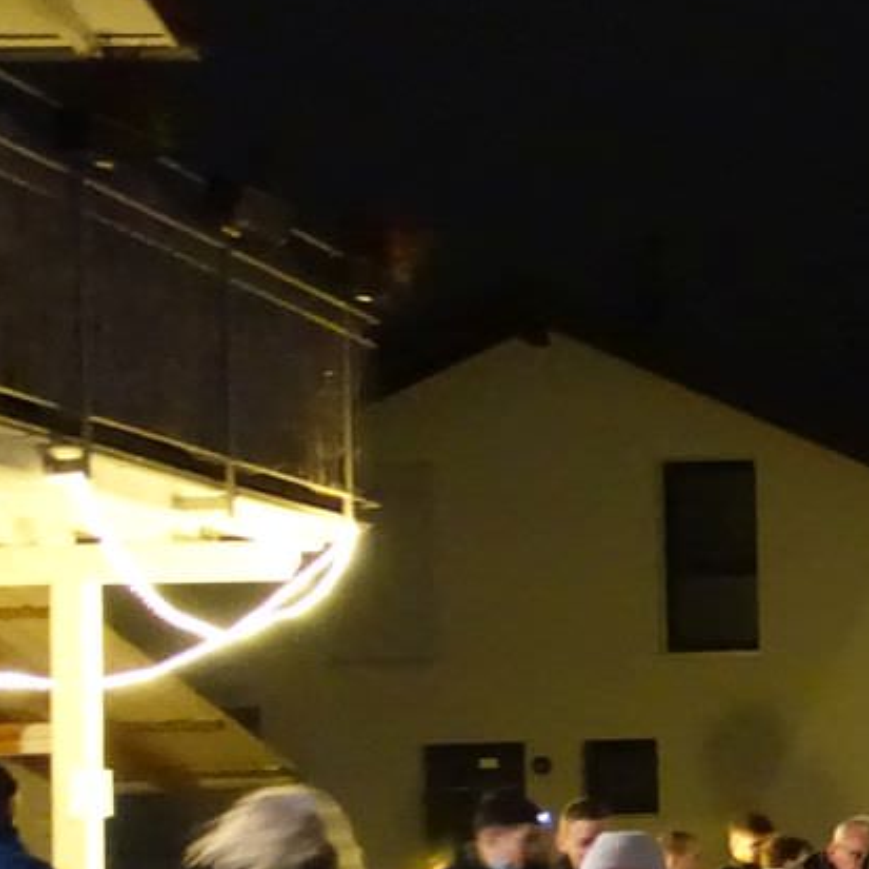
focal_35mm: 79
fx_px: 2244
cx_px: 1528
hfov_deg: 17.9
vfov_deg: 21.4
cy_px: 799
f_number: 1.8
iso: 6400
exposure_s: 1/25
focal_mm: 8.8
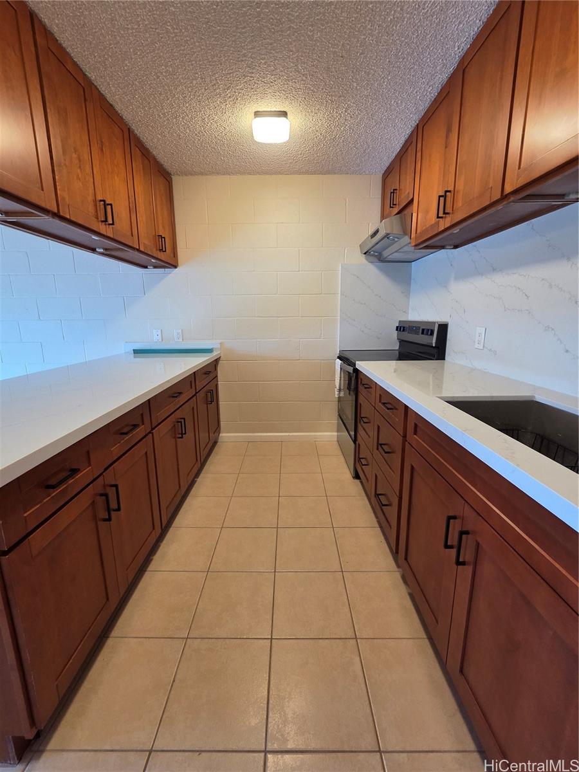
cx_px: 290
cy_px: 386
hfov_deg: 89.9
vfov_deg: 106.2
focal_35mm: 13
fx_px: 290
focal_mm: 2.2
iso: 200
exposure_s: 1/60
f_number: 2.2
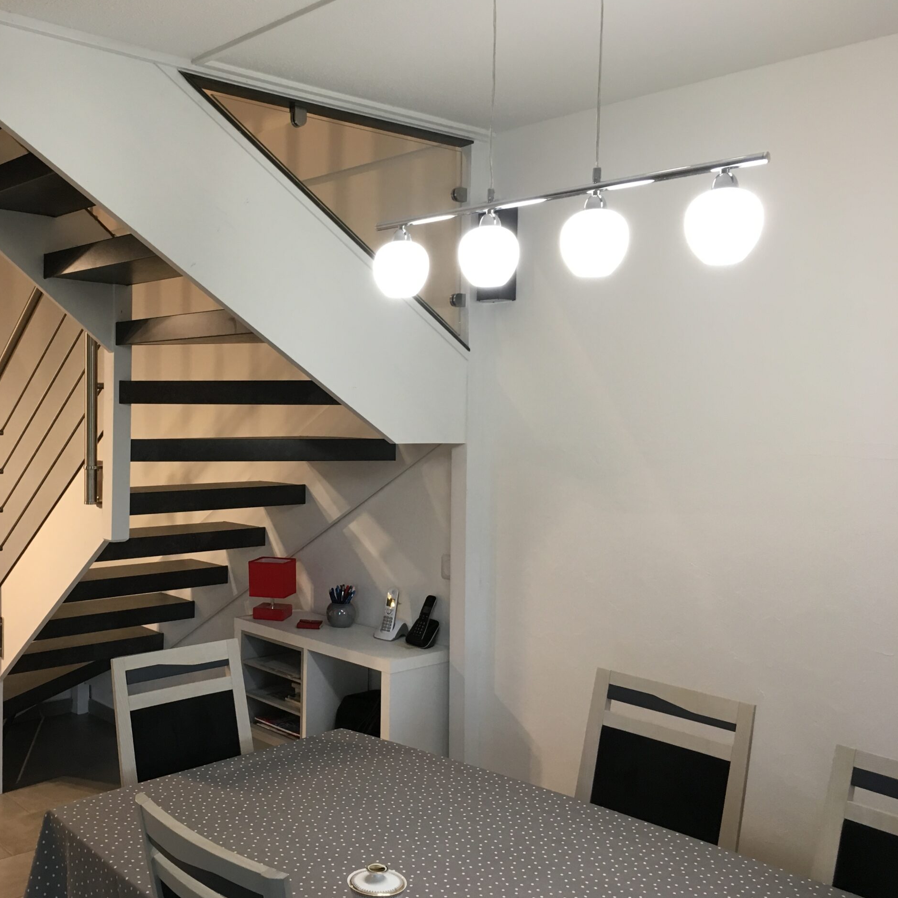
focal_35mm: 35
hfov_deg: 46.4
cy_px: 455
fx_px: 1027
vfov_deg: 47.2
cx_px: 287
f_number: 2.2
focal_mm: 4.15
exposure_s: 1/33
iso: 125
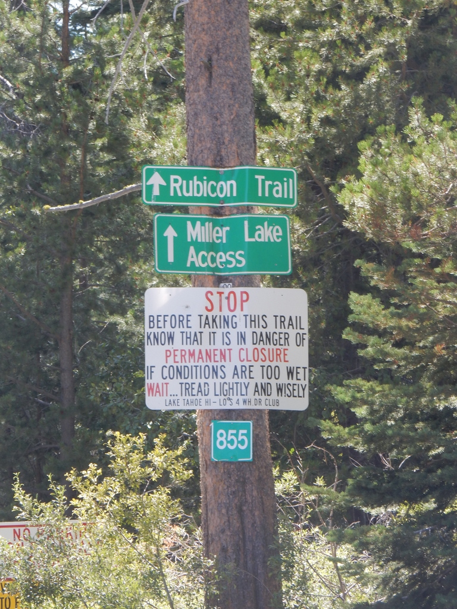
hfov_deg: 6.5
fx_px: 4031
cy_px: 304
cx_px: 228
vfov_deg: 8.6
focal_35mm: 229
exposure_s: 1/80
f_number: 6.3
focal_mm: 40.9
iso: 125
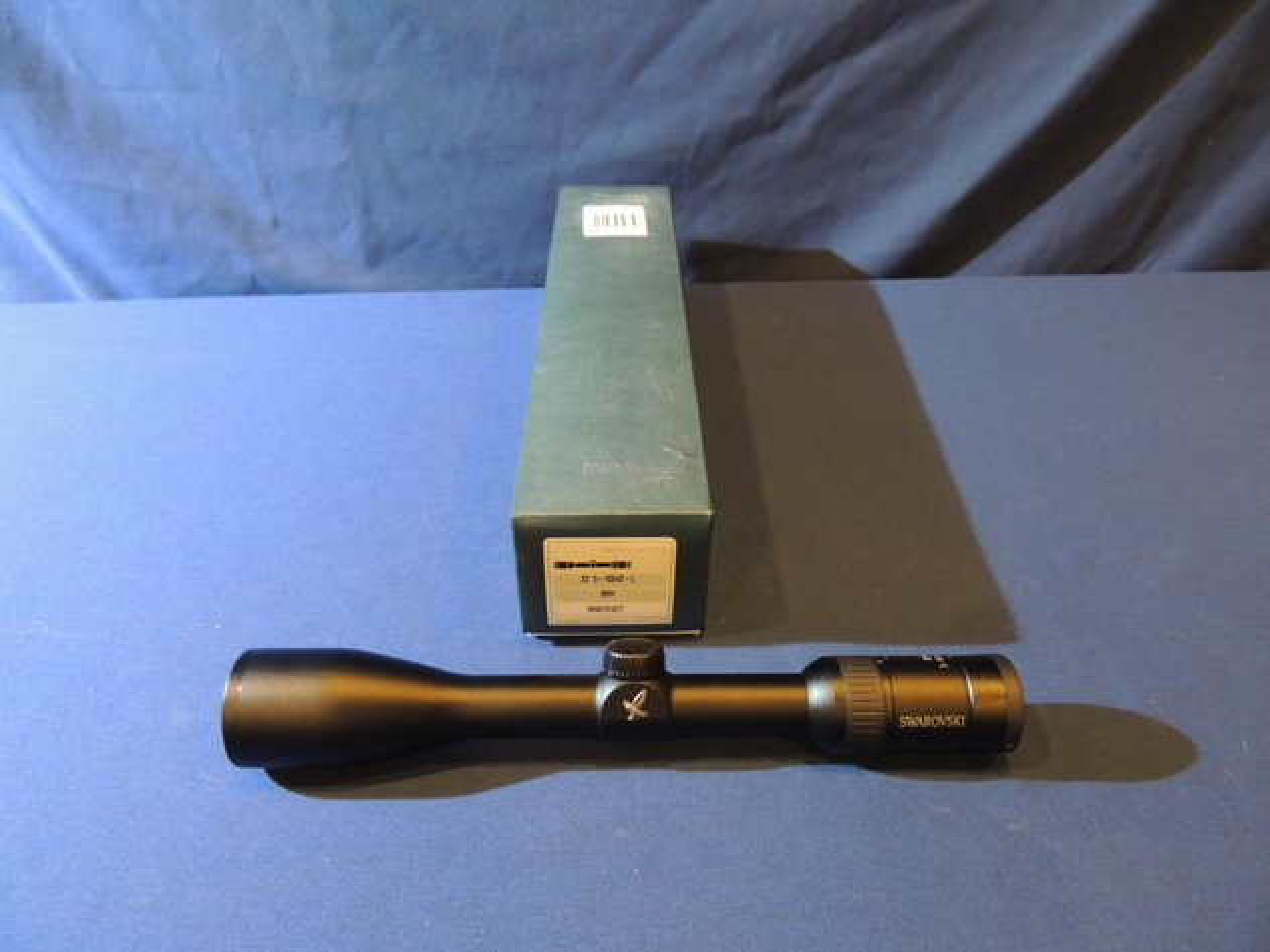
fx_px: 880
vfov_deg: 56.8
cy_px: 476
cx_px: 635
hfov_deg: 71.6
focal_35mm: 24
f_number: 3
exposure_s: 1/15
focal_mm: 4.3
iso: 400
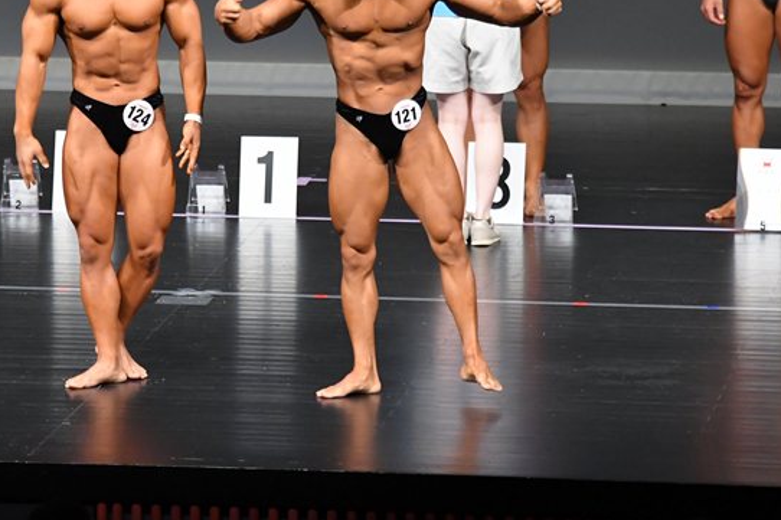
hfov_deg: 5.3
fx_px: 8371
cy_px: 157
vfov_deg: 3.6
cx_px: 240
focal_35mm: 386
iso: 5000
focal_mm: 180
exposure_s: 1/400
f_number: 5.6
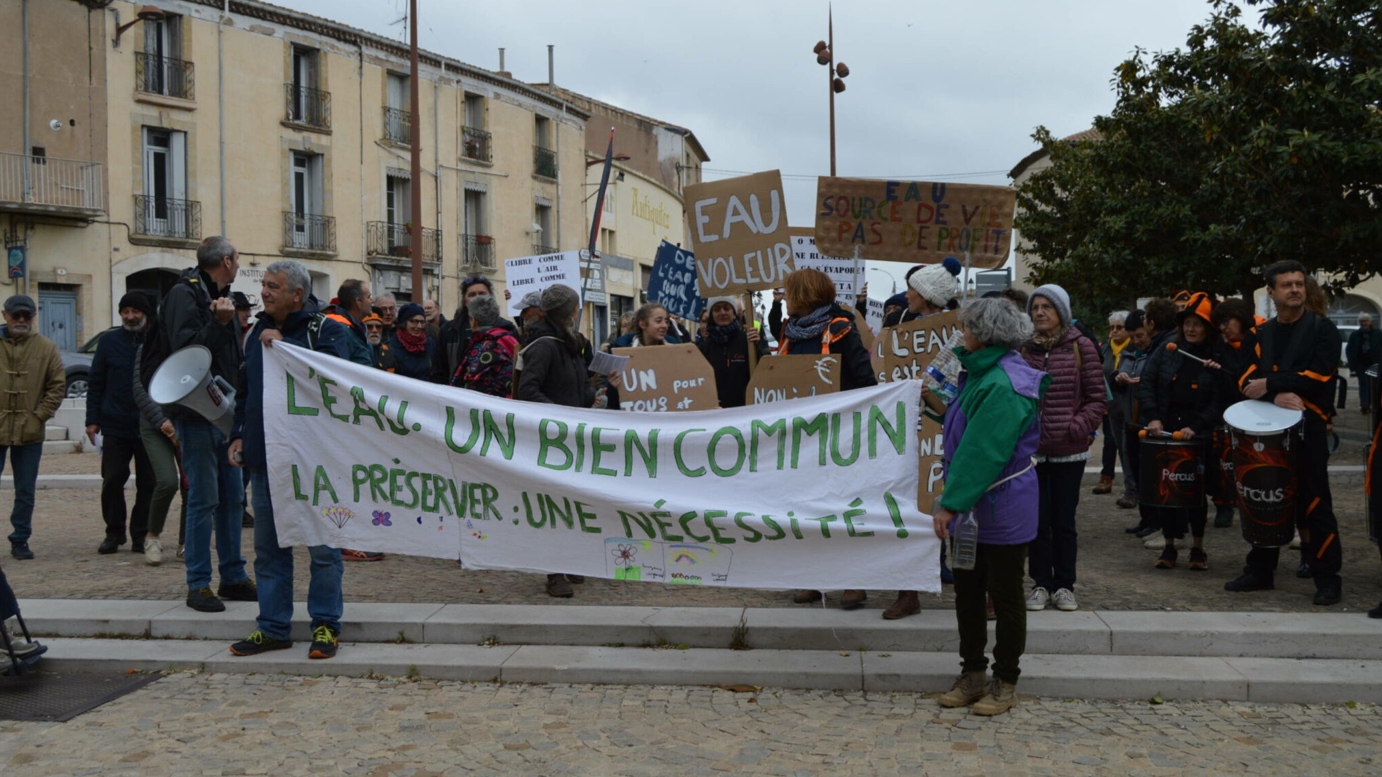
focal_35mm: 37
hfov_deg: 54.6
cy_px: 401
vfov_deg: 32.4
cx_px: 686
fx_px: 1339
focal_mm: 23
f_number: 5.6
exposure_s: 1/125
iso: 100
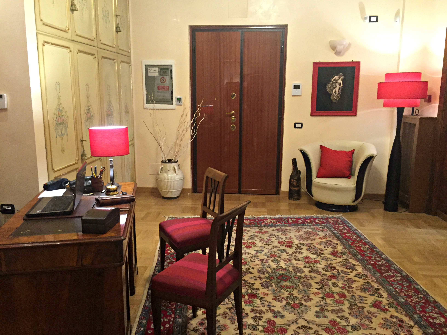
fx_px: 374
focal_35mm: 29
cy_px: 168
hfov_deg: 61.7
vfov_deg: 48.2
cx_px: 224
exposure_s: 1/33
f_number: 2.2
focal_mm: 4.15
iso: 250
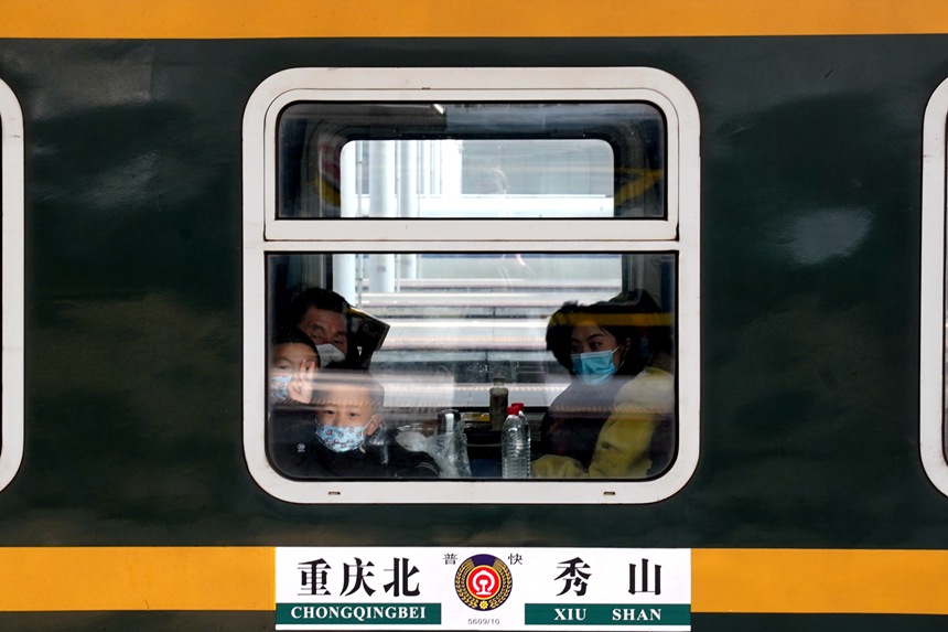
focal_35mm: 105
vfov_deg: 13.0
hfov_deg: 19.5
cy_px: 316
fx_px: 2764
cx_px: 474
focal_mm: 70
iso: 800
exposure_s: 1/40
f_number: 11
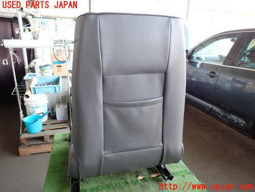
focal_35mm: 25
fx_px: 184
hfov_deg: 69.4
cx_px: 128
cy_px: 96
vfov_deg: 54.9
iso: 200
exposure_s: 1/50
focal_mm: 4.5
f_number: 2
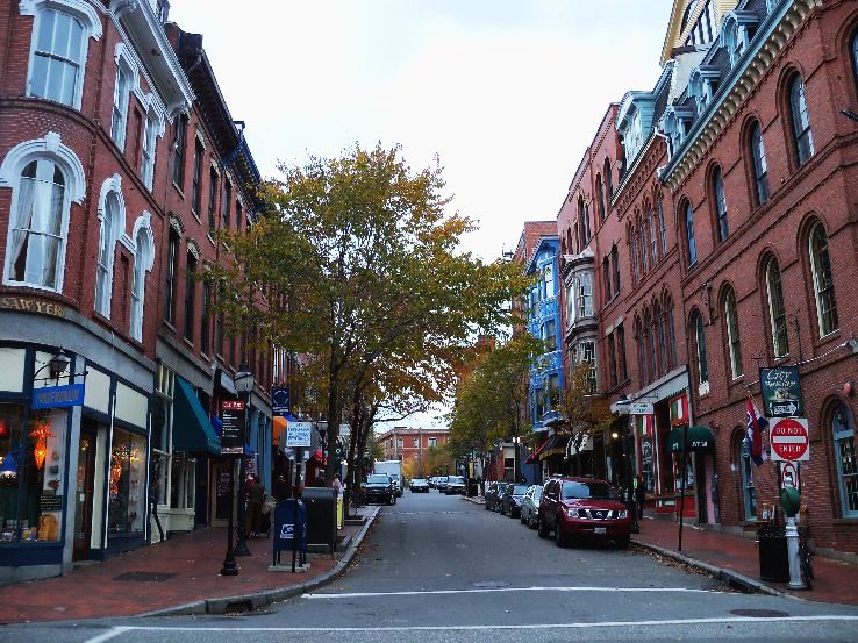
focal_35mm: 35
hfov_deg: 52.6
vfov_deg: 40.7
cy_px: 322
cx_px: 429
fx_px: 867
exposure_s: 1/50
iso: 80
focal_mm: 6.2
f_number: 3.5
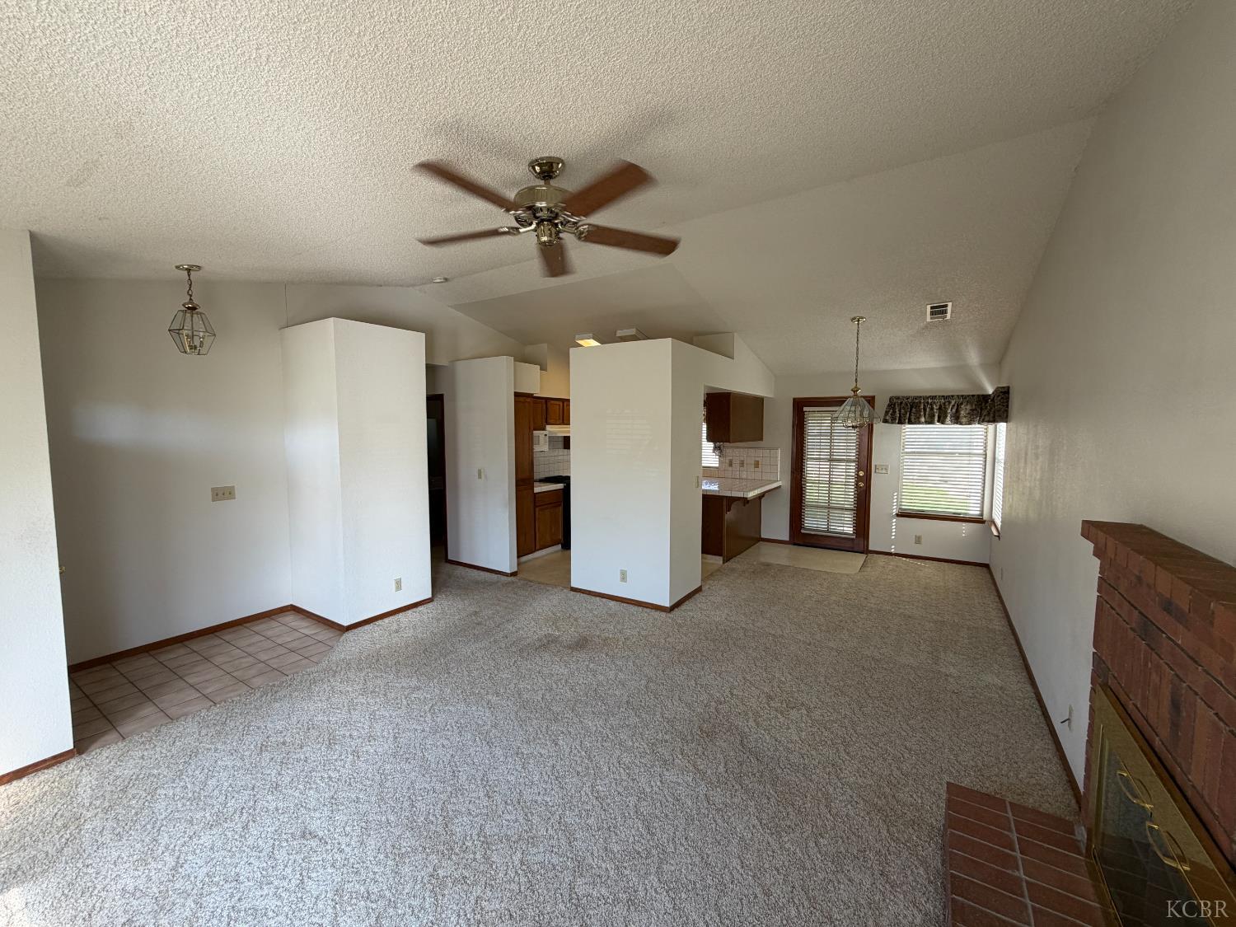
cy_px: 464
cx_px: 618
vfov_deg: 85.7
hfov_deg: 102.1
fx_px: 500
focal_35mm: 14
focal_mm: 2.22
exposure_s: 1/121
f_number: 2.2
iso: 100
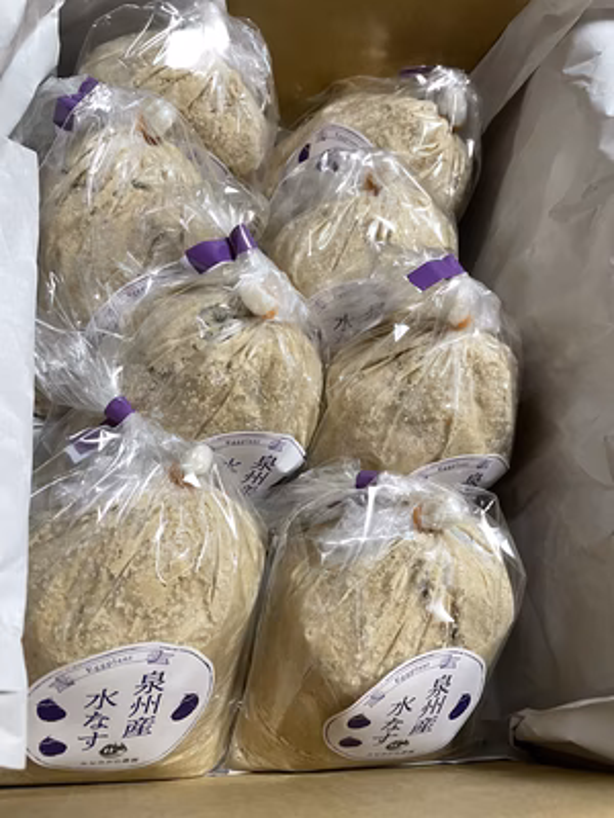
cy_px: 409
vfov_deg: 67.3
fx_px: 615
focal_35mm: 26
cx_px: 307
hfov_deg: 53.1
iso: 125
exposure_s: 1/63
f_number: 1.6
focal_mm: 4.2
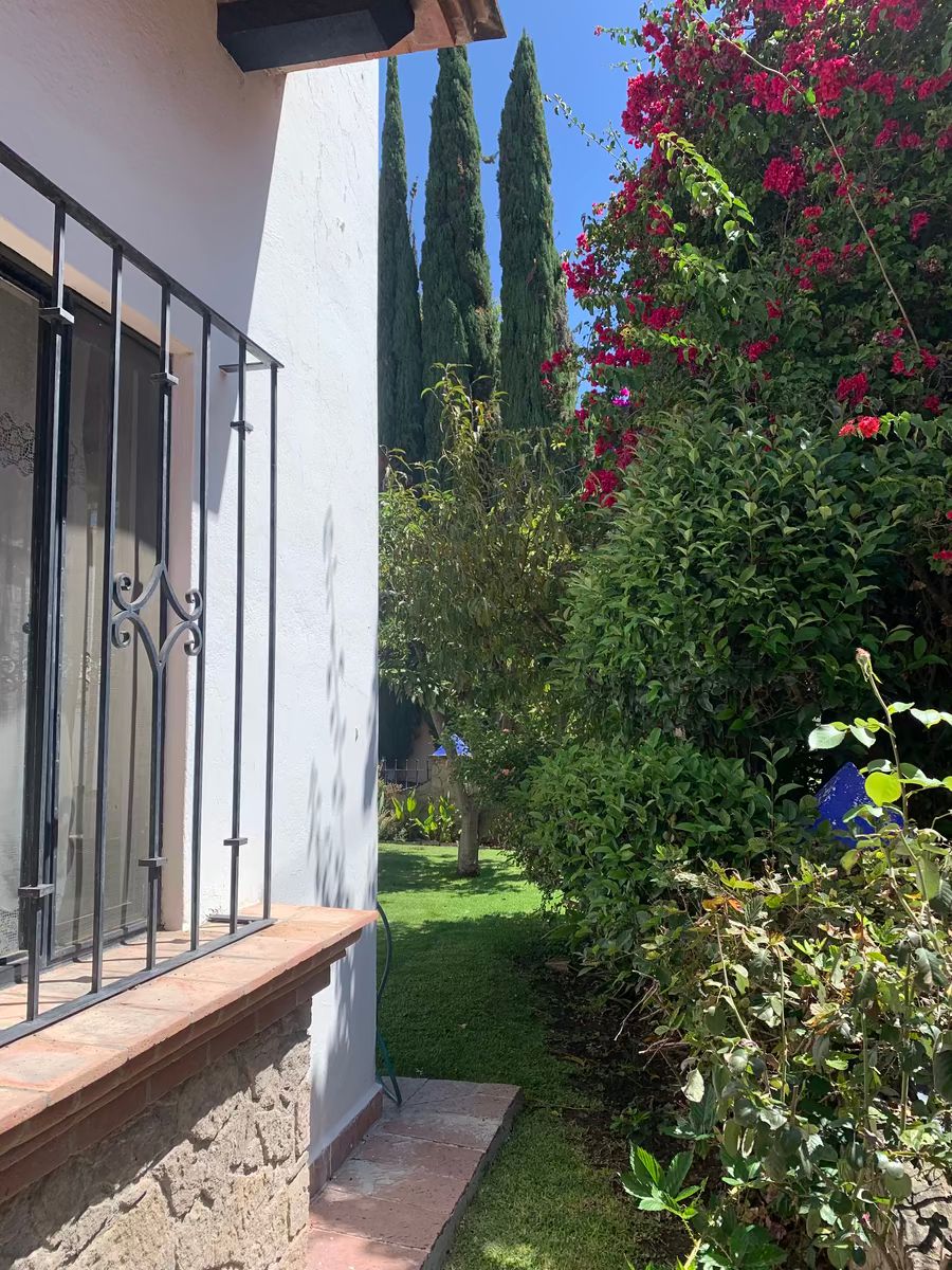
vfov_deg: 67.3
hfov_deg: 53.1
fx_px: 953
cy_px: 635
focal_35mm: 26
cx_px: 476
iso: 25
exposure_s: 1/1718
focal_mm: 4.25
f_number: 1.8
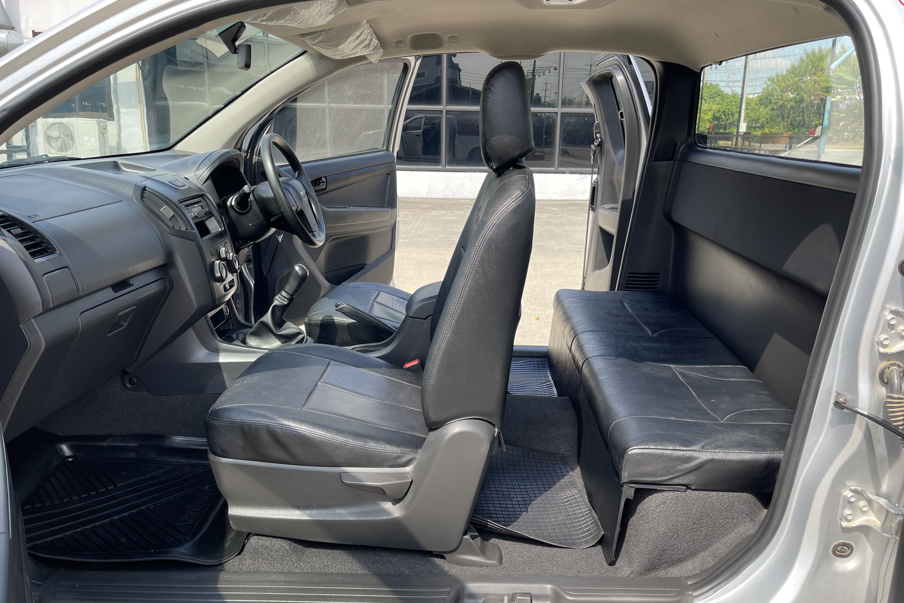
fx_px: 703
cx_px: 452
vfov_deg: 46.4
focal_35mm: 28
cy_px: 303
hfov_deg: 65.5
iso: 32
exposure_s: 1/496
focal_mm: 5.1
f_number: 1.6
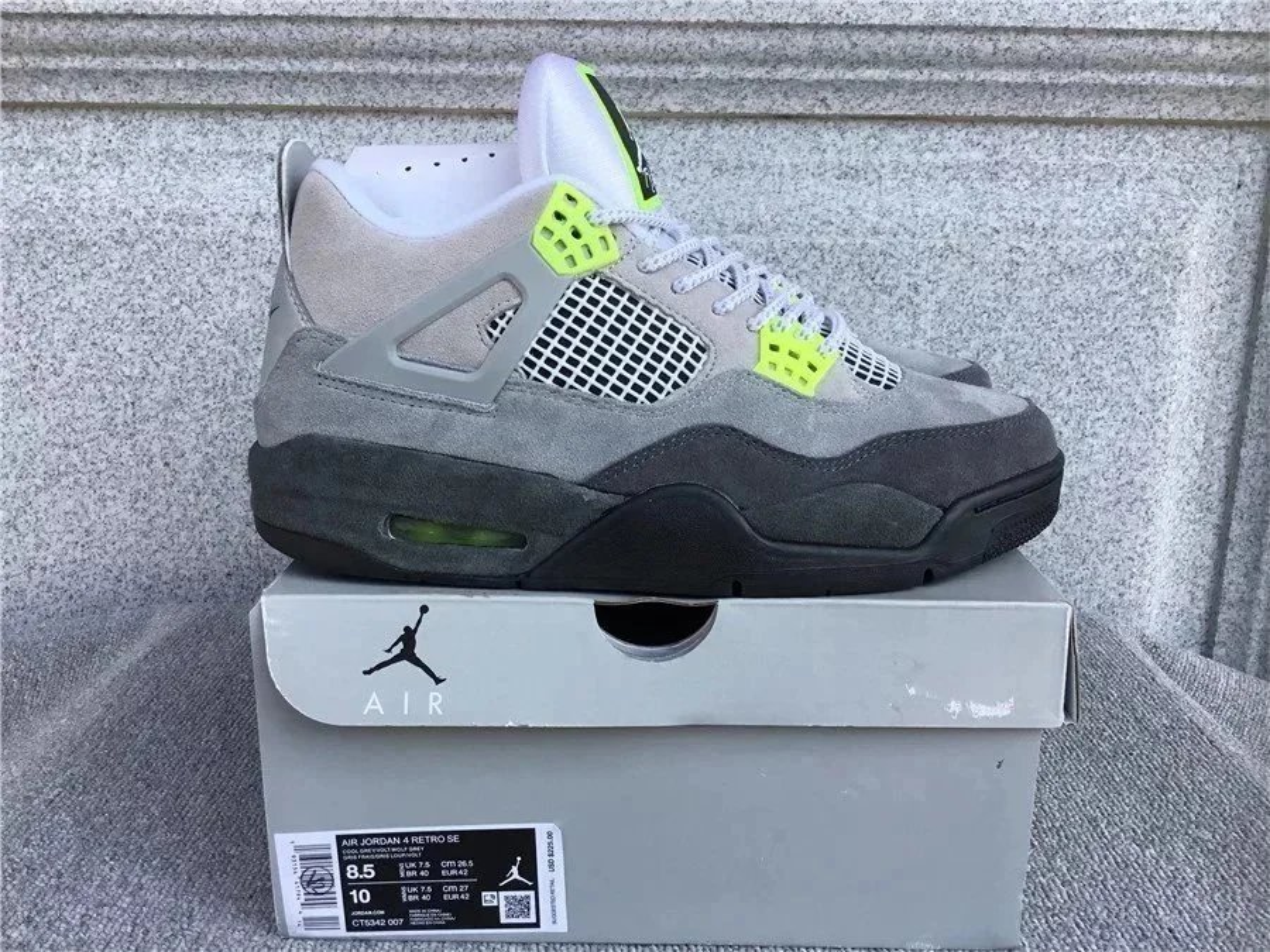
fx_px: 1137
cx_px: 635
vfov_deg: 45.4
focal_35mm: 31
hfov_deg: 58.4
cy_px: 476
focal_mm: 3.3
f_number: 2.4
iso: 25
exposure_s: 1/367
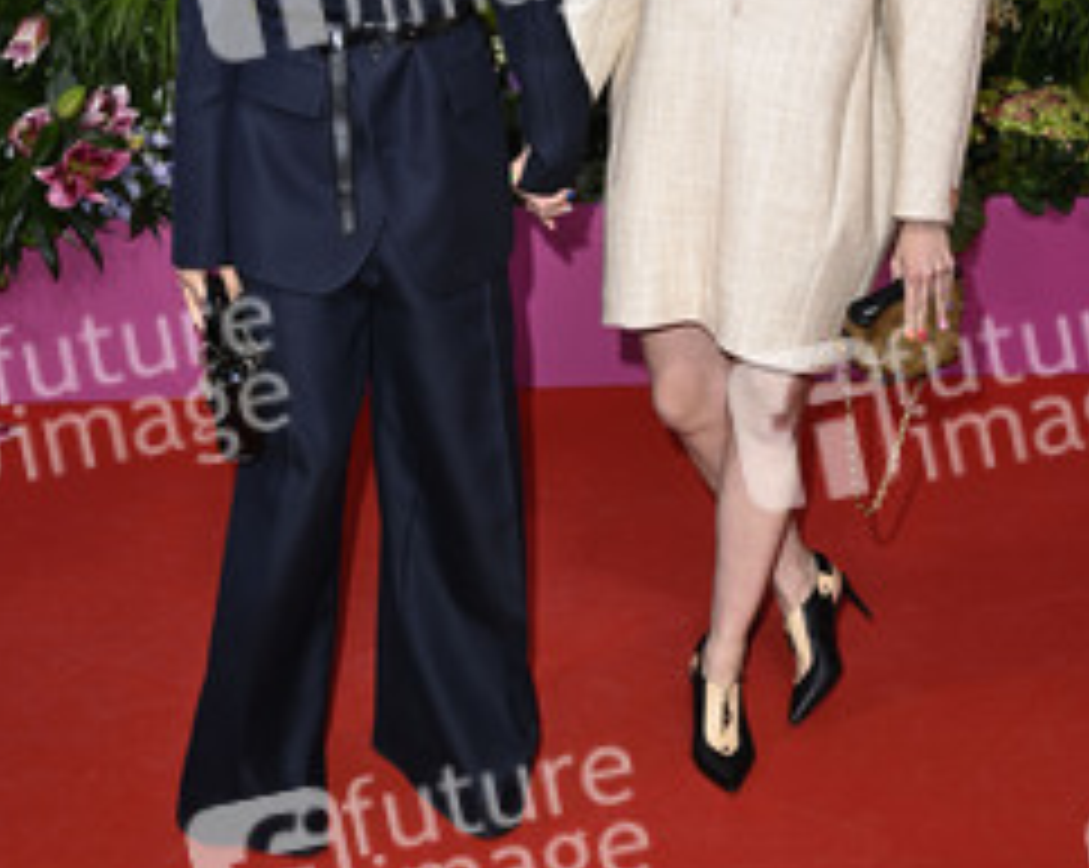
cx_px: 549
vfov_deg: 25.3
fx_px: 1899
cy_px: 180
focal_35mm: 59
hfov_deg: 32.0
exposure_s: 1/250
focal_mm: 38
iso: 640
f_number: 6.3
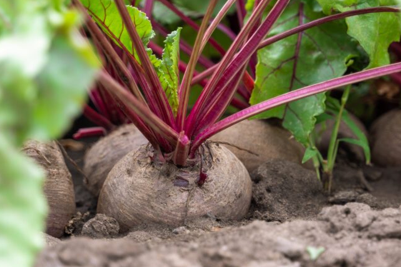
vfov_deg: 7.6
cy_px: 127
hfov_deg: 11.4
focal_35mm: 180
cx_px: 197
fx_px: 2002
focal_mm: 75
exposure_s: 1/400
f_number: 2.8
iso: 200
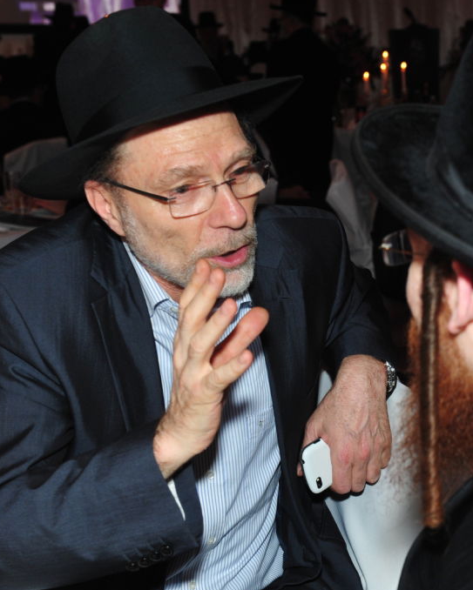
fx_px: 1189
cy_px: 294
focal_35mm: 68
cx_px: 376
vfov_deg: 27.9
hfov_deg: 22.2
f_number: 5.6
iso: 640
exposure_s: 1/60
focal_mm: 48
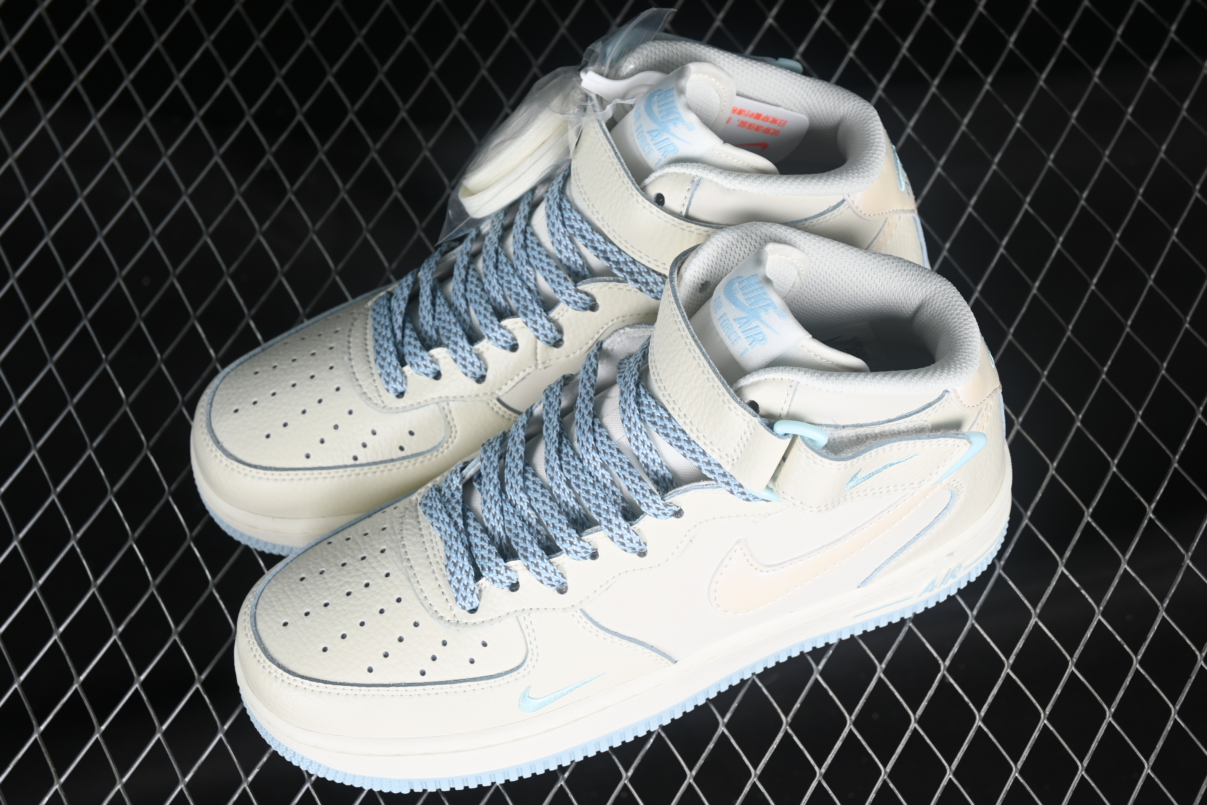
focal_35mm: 75
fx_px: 2514
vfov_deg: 18.2
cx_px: 604
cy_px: 402
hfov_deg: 27.0
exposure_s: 1/80
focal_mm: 50
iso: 160
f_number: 7.1
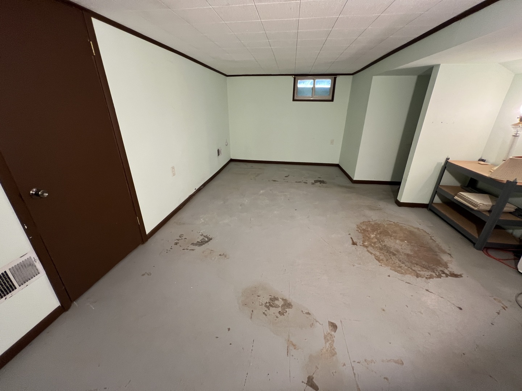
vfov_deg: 89.9
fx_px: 196
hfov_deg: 106.2
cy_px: 196
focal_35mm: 13
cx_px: 261
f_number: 1.8
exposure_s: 1/60
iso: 250
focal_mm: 1.57
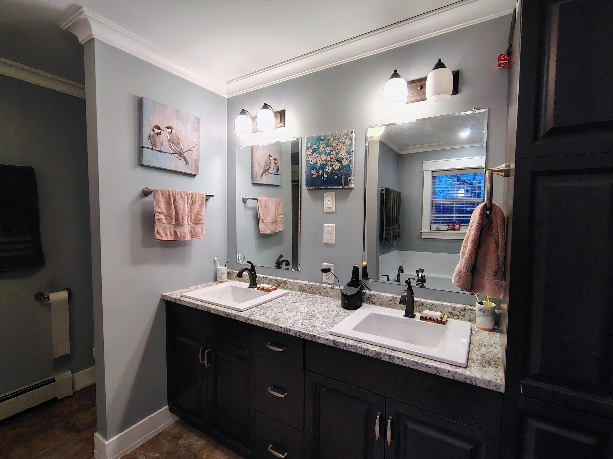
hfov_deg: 94.5
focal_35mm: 16
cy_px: 230
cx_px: 306
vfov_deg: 78.1
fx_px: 283
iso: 359
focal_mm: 2.13
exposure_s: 1/40
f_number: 2.2
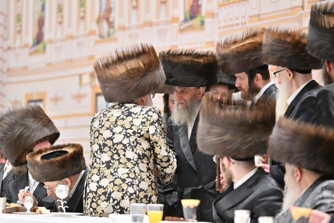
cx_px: 167
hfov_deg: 13.7
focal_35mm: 150
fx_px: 1392
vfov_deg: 9.2
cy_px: 112
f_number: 2.8
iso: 500
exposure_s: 1/320
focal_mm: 150
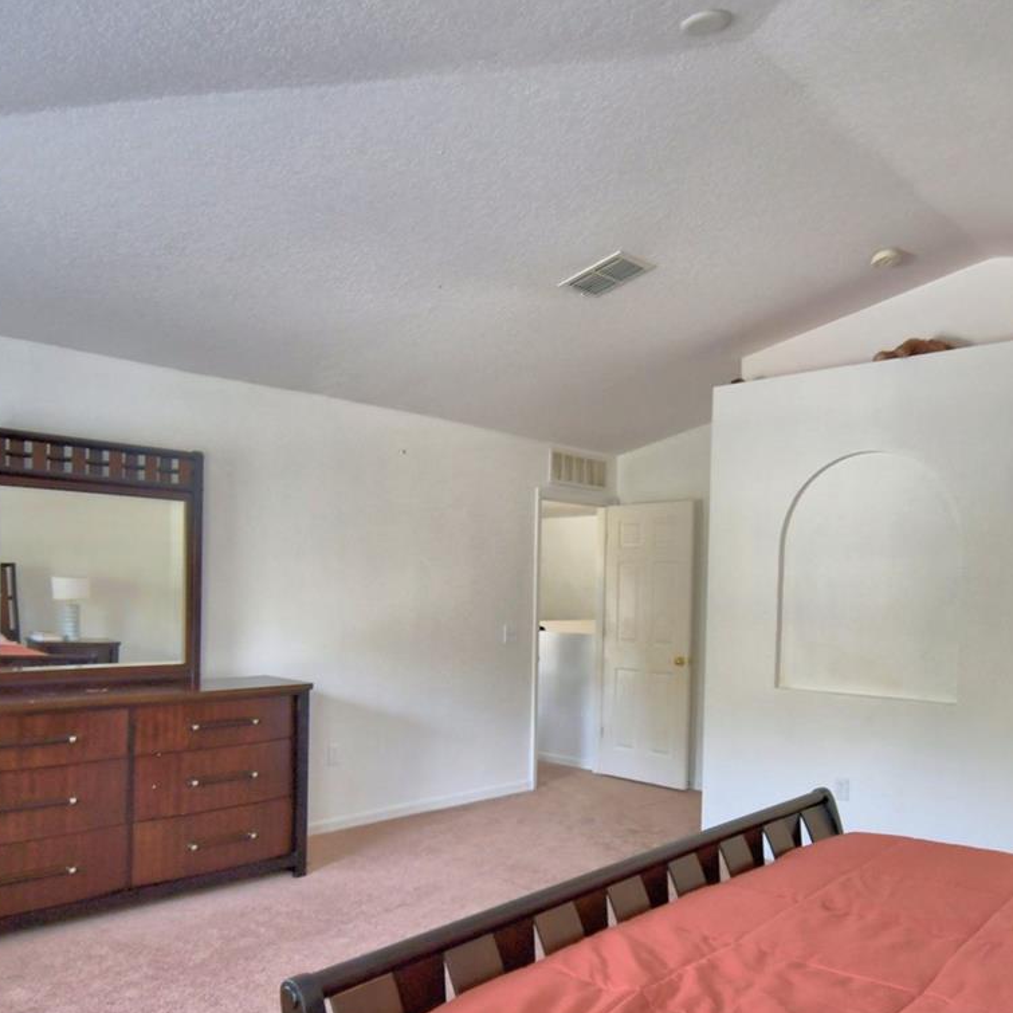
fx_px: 894
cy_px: 627
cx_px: 538
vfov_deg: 58.4
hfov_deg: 59.0
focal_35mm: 27
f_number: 4.5
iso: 400
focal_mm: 10
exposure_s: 1/30
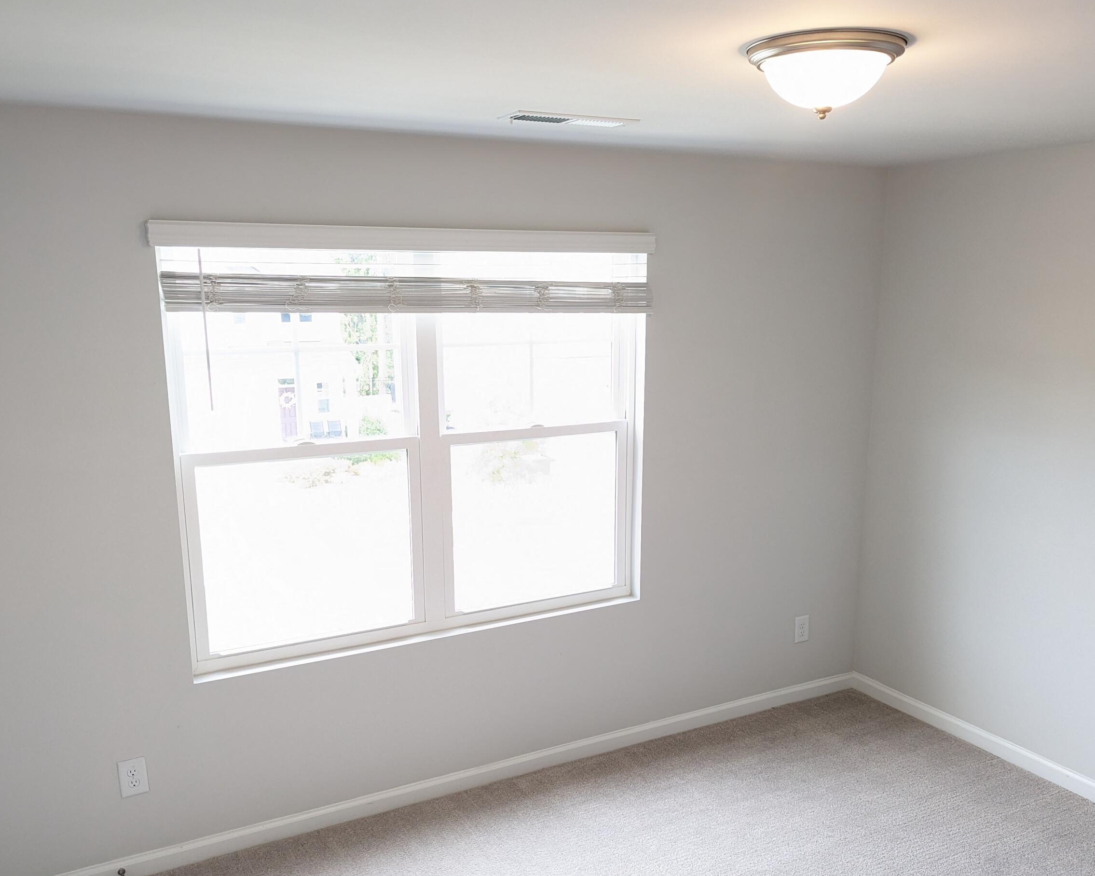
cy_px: 508
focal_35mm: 31
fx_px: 1005
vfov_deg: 46.9
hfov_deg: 57.1
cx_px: 581
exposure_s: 1/90
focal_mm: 6.81
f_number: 1.85
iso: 194
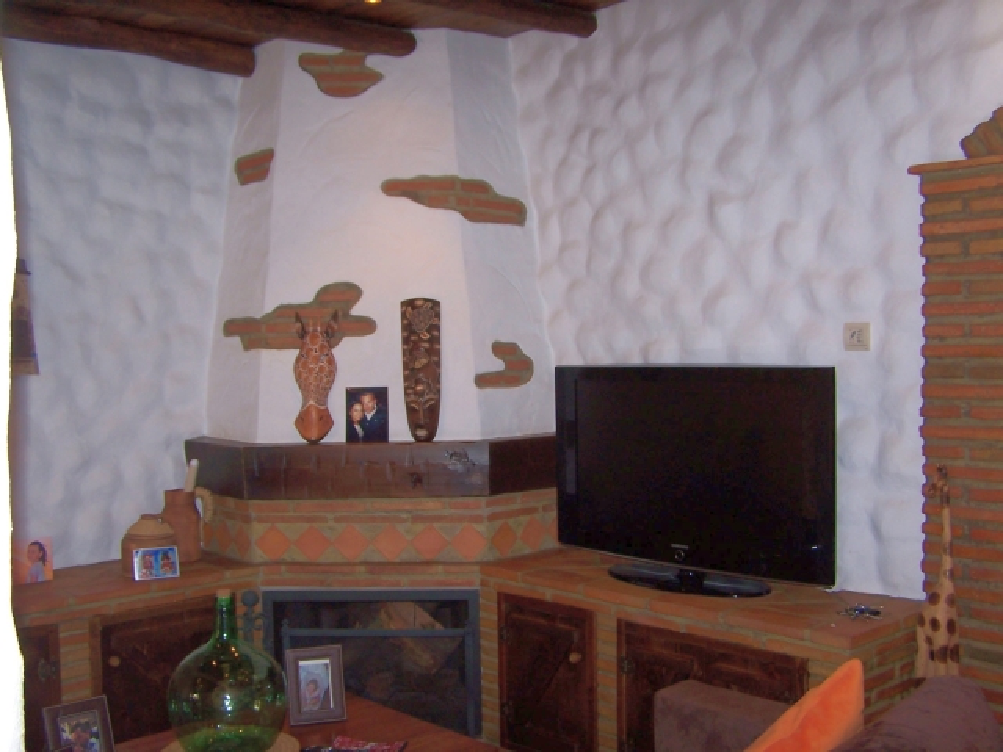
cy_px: 376
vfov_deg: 37.7
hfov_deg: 49.0
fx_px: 1101
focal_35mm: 38
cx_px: 502
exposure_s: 1/60
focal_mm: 6.3
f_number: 2.8
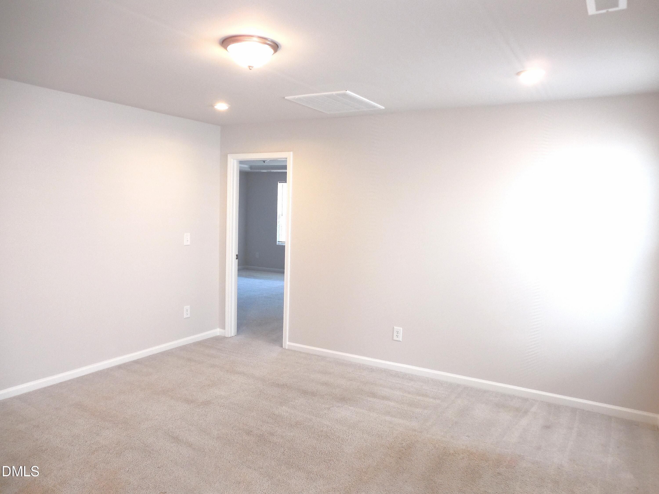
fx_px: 476
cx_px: 330
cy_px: 247
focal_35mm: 25
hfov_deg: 69.4
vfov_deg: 54.9
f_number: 3.3
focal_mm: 4.5
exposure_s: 1/40
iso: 125
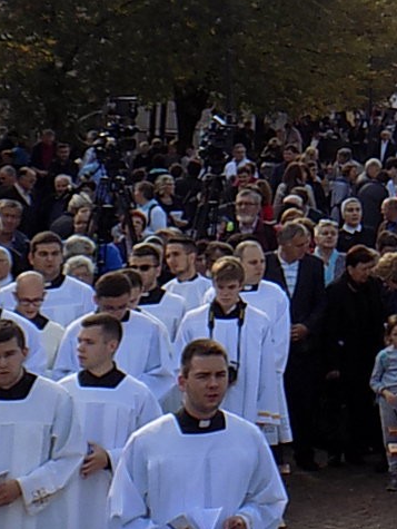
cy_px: 43
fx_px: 2107
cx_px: 773
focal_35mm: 138
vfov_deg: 14.1
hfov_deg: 10.0
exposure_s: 1/400
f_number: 3.6
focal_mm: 7.3
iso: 80
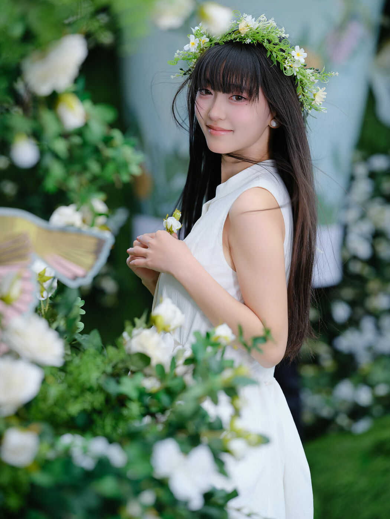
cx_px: 195
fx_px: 1307
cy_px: 260
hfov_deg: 17.0
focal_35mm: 87
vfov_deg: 22.5
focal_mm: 110
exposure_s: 1/160
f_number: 2.8
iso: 250
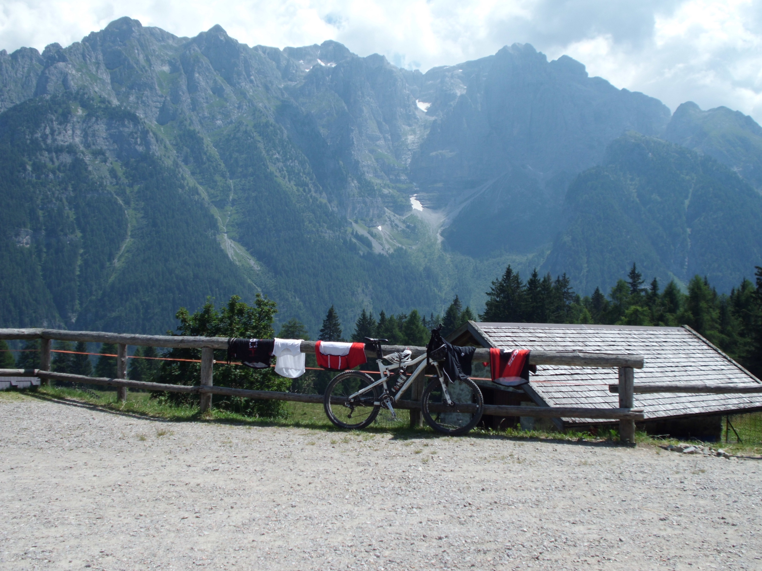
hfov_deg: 49.0
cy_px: 286
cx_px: 381
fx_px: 836
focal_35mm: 38
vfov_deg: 37.7
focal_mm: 6.9
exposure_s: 1/100
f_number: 9.8
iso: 64
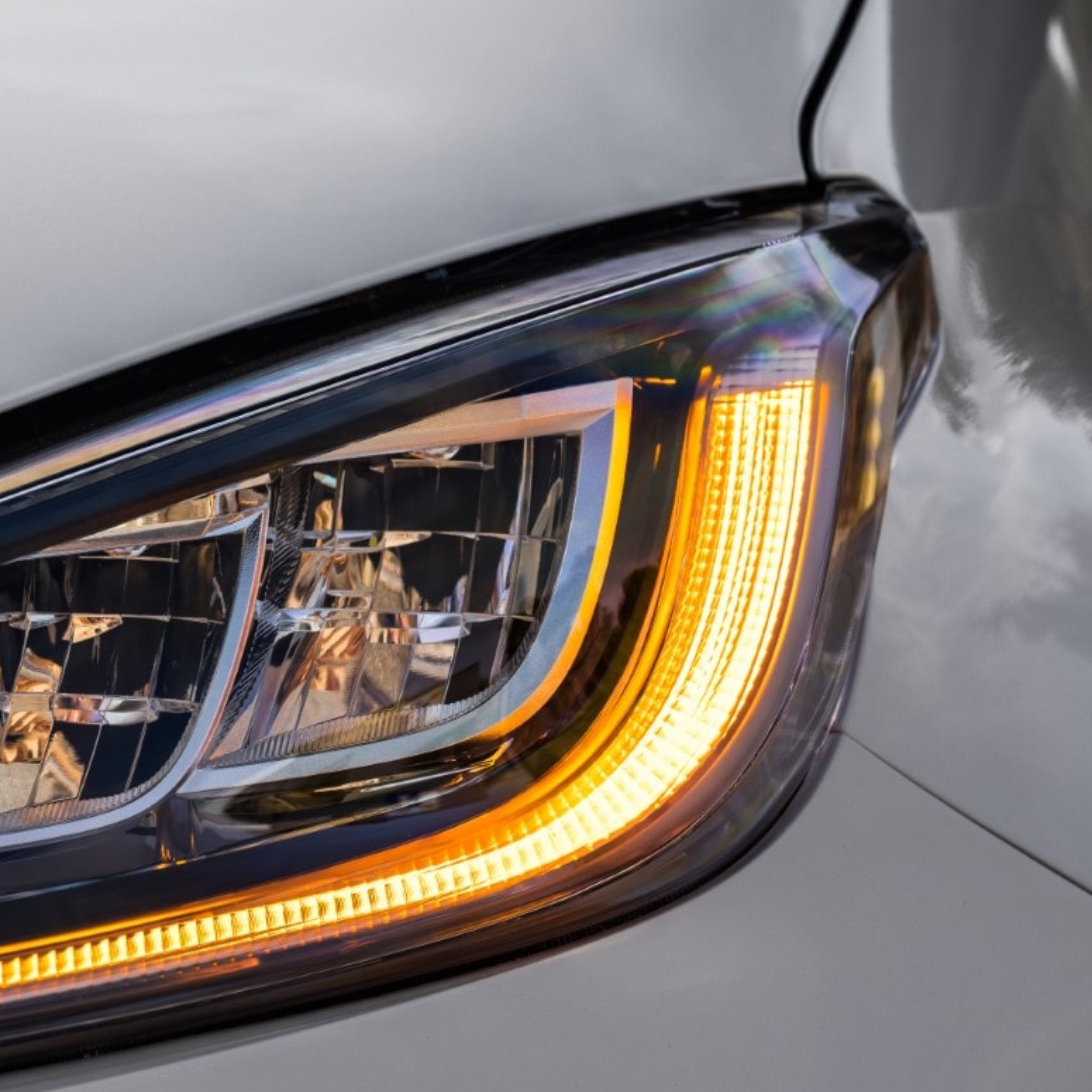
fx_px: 7923
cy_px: 565
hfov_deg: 7.8
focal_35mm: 222
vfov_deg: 7.9
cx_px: -10
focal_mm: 125
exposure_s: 1/160
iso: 125
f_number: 10
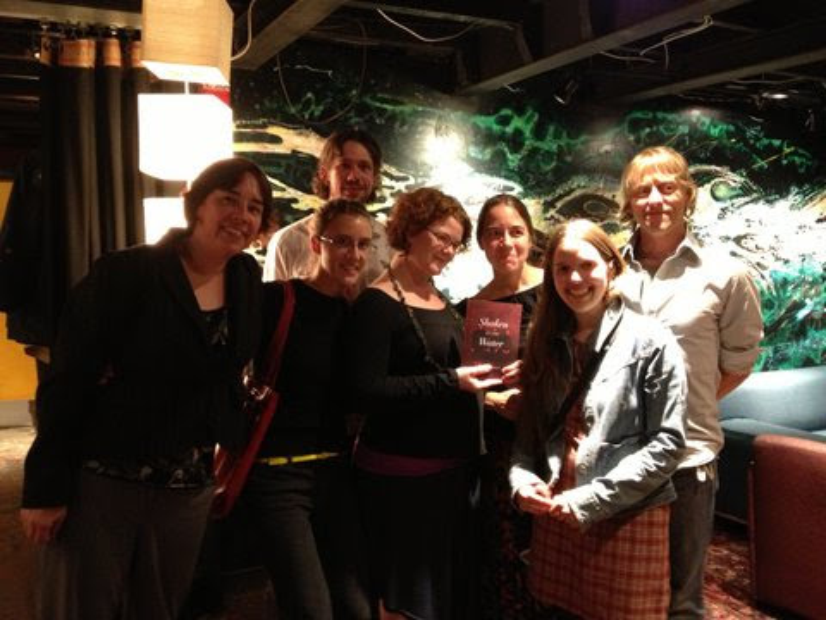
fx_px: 835
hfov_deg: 52.6
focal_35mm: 35
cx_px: 413
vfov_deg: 40.7
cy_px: 310
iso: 400
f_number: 2.4
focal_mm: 4.28
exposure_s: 1/17
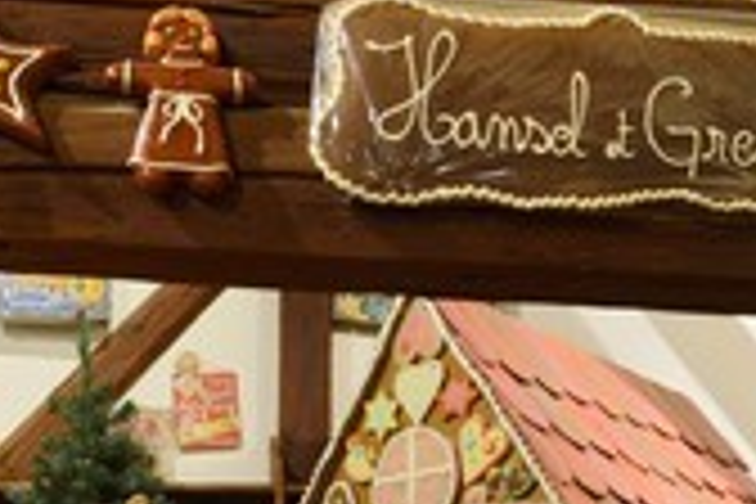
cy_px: 585
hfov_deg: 25.3
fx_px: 1680
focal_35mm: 80
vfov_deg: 16.4
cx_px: 484
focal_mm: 32
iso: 1600
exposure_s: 1/40
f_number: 5.6
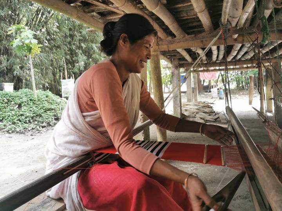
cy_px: 106
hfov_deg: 65.3
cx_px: 141
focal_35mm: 27
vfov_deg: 51.4
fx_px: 220
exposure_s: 1/100
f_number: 1.6
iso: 64
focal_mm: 5.56
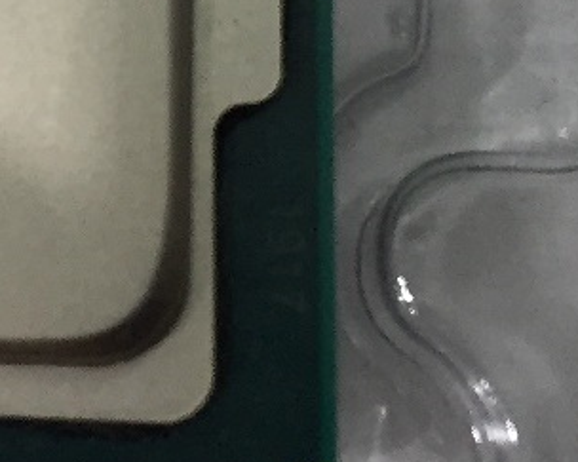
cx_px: -217
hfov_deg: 12.2
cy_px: -236
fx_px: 2599
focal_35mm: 152
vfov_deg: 9.8
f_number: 2.2
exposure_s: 1/33
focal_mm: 4.15
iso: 80
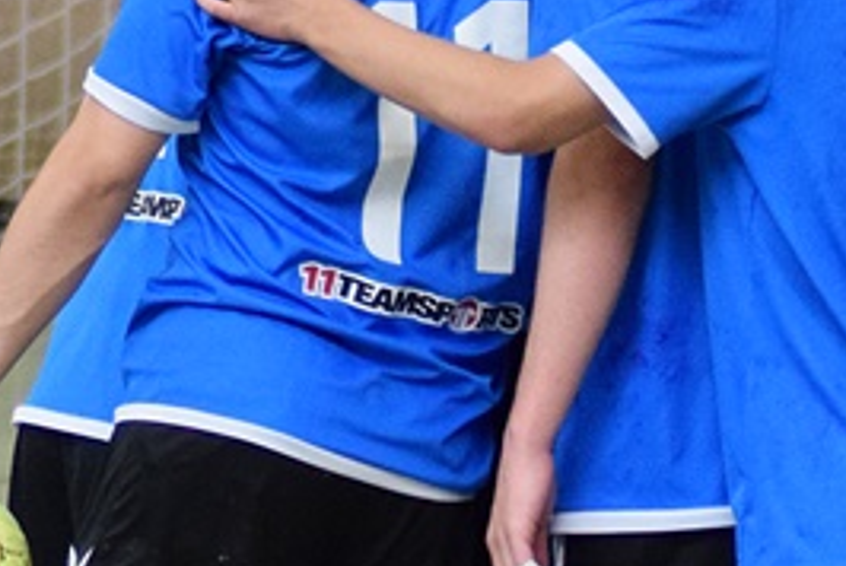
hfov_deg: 3.1
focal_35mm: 663
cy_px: 364
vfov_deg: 2.1
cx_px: 1100
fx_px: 15597
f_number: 4
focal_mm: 92
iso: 2200
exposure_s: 1/500
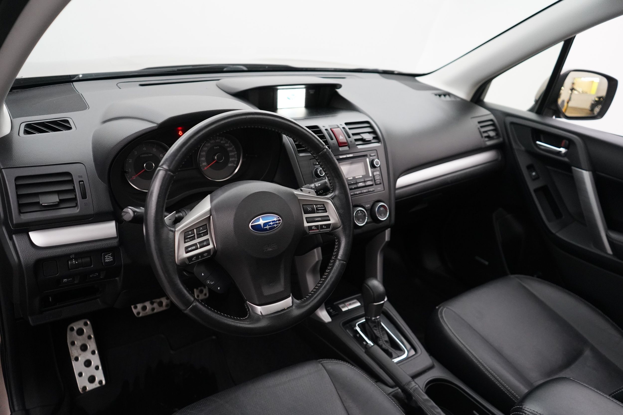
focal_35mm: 28
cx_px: 312
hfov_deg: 65.5
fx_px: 485
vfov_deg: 46.4
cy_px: 208
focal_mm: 28
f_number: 3.5
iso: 6400
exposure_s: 1/160
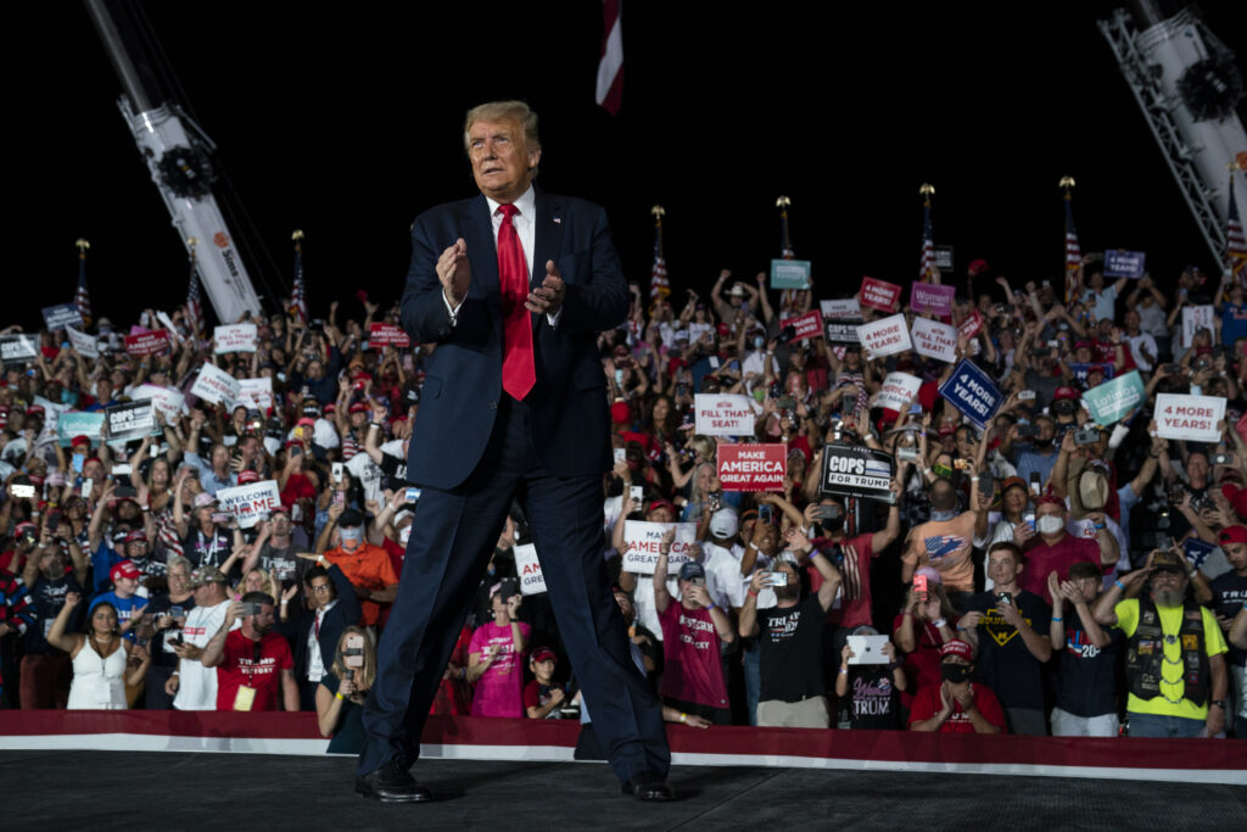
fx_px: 1524
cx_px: 624
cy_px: 416
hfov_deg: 44.5
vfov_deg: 30.5
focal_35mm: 44
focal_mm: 44
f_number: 4
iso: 2500
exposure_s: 1/1000
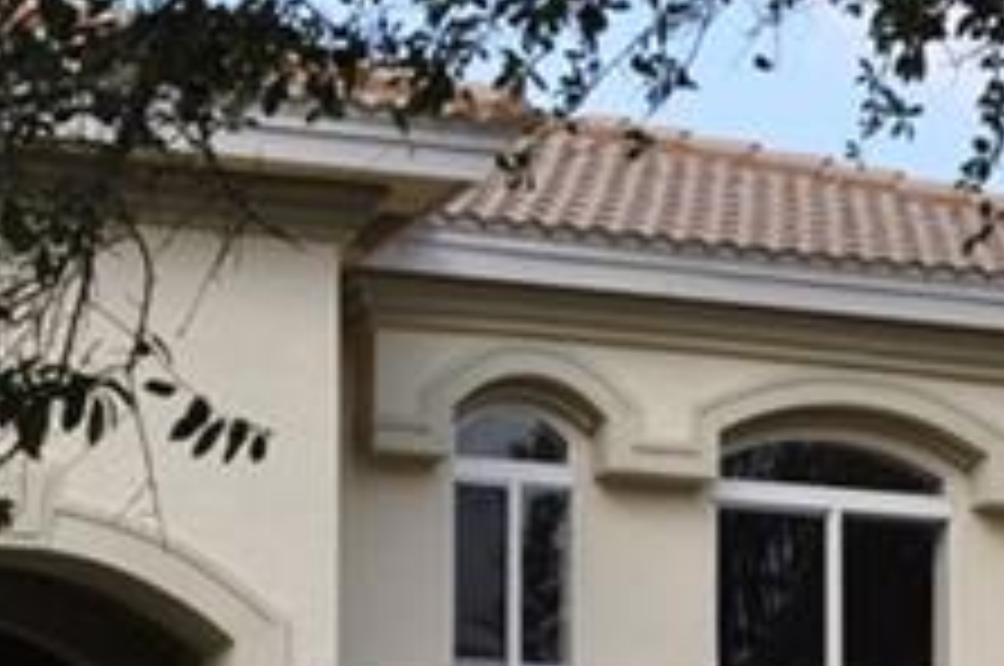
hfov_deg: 12.5
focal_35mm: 165
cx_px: 378
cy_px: 1033
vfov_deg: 8.1
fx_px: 4595
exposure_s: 1/250
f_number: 8
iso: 200
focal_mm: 24
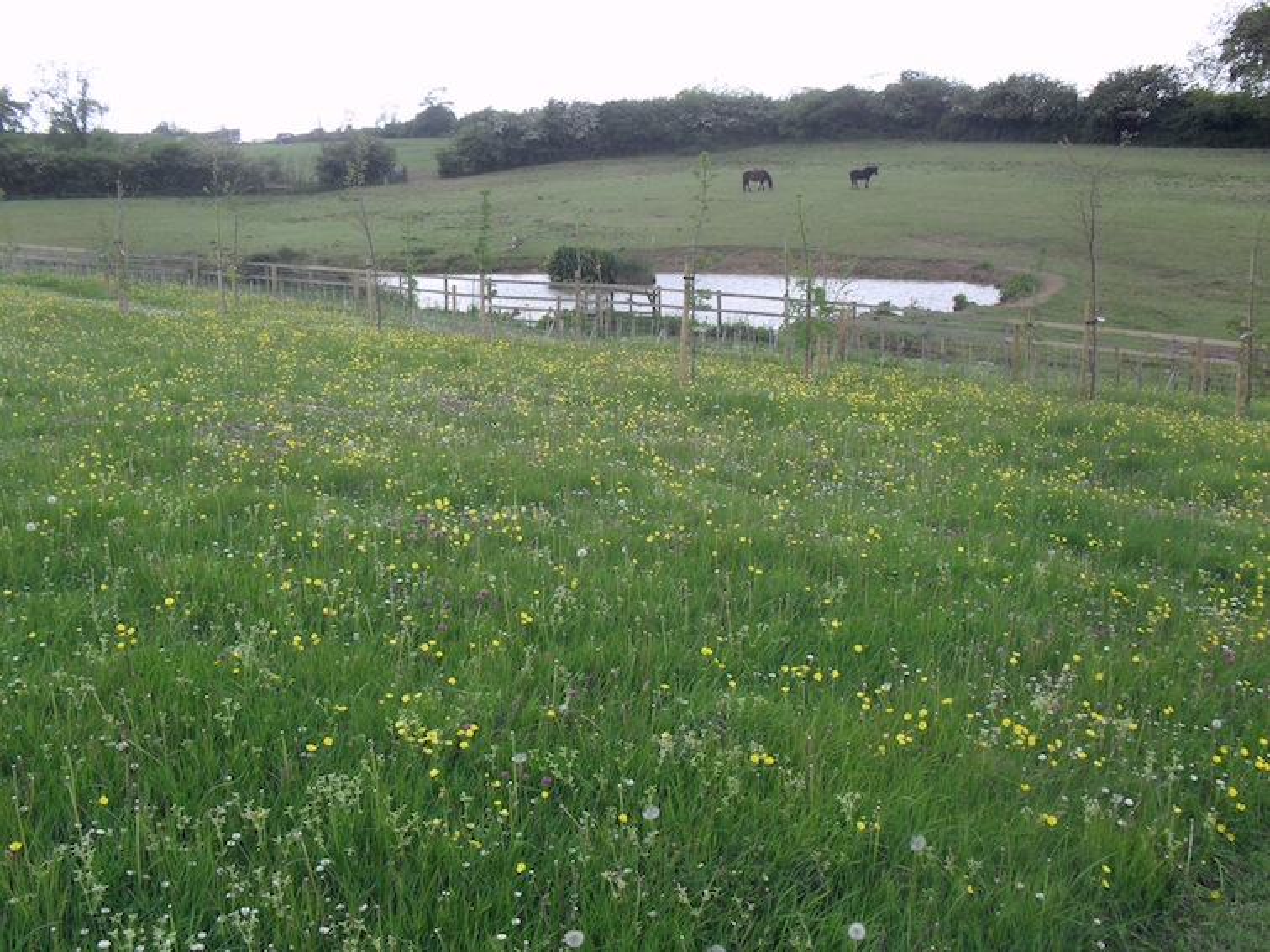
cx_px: 635
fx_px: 1284
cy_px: 476
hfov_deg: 52.6
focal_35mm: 35
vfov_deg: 40.7
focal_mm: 6.3
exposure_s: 1/350
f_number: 3.2
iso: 100
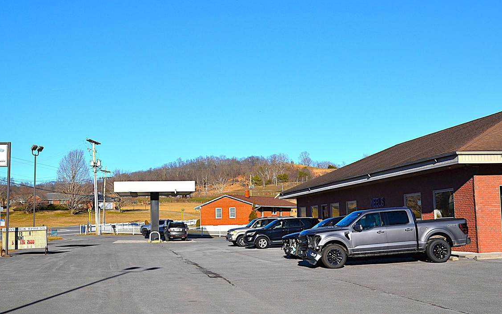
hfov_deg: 38.8
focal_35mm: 52
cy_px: 125
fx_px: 711
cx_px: 228
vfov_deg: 24.8
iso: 100
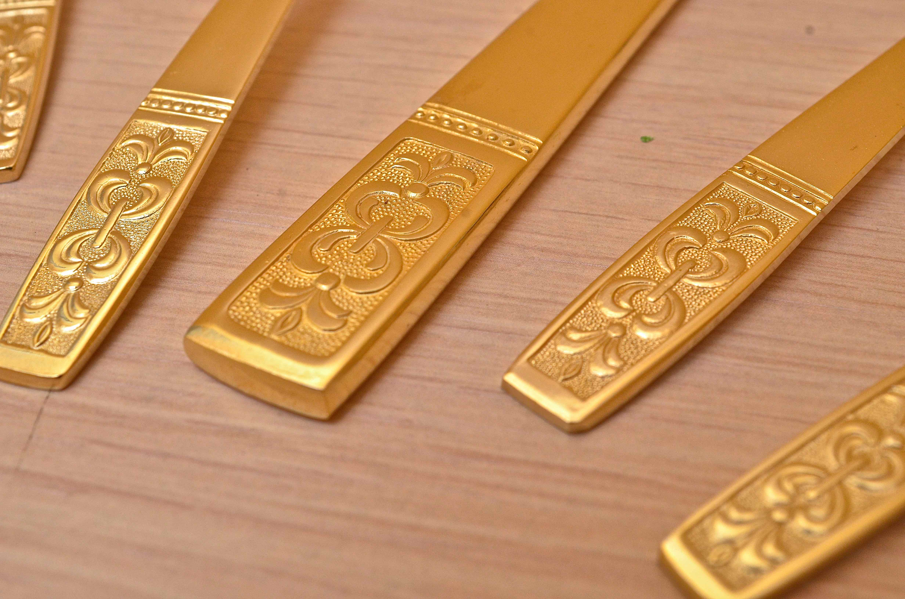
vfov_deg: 31.8
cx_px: 452
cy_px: 300
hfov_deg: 46.5
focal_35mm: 42
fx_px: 1054
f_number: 11
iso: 800
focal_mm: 28
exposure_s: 1/200
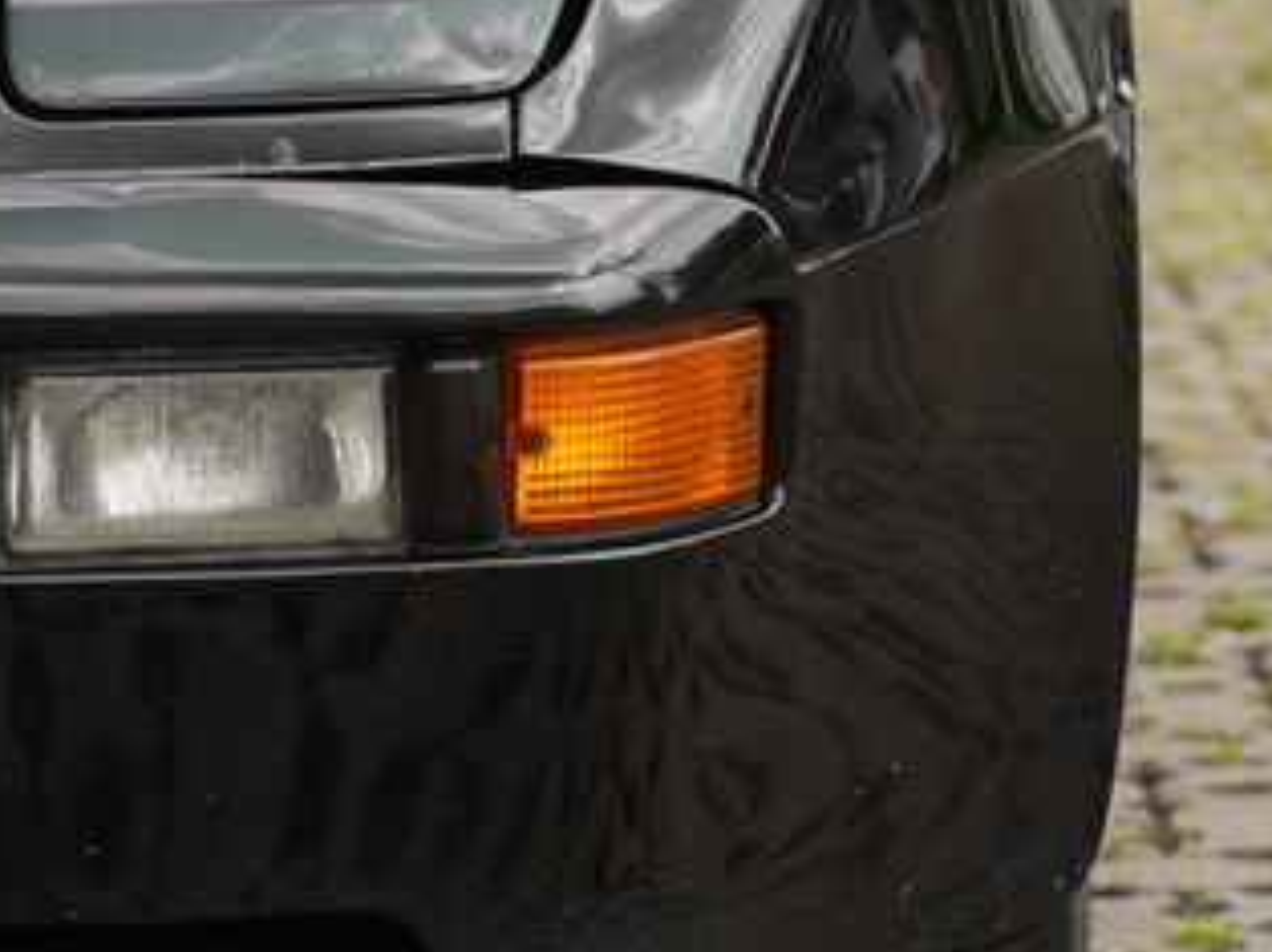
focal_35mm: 207
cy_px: -126
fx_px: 7601
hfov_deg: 9.6
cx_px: 531
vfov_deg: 7.1
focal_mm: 66
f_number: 4
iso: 100
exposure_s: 1/250
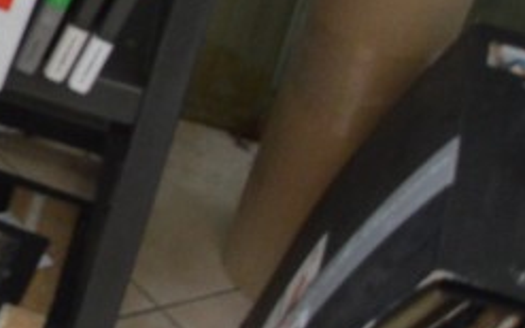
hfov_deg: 9.1
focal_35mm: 181
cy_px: -473
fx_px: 2588
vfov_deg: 6.8
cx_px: -1095
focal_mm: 18
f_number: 3.5
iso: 400
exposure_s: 1/50
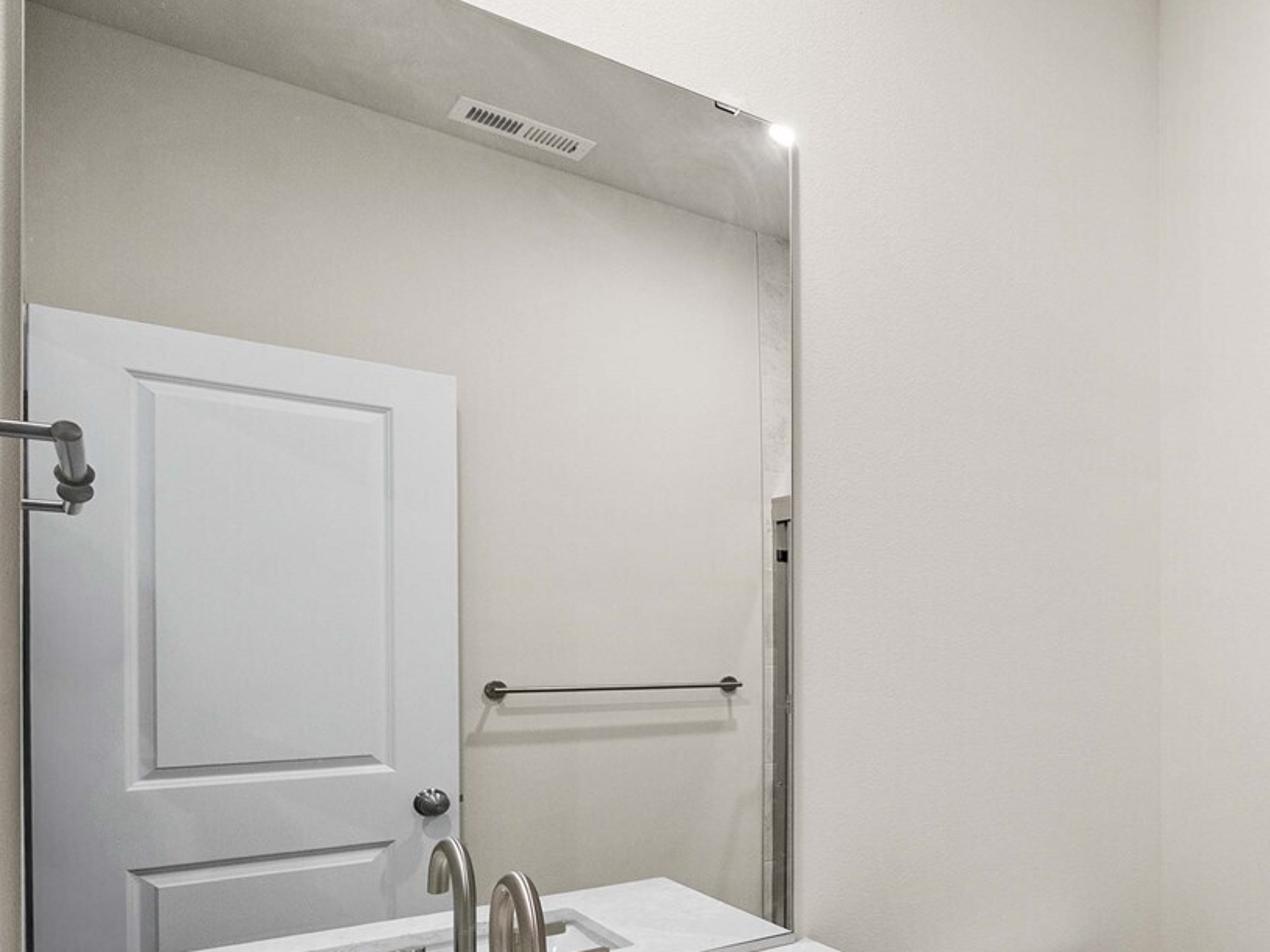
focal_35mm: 26
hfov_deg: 53.6
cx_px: 1257
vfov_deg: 51.1
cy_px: 696
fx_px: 954
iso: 250
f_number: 7.1
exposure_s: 1/60
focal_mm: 13
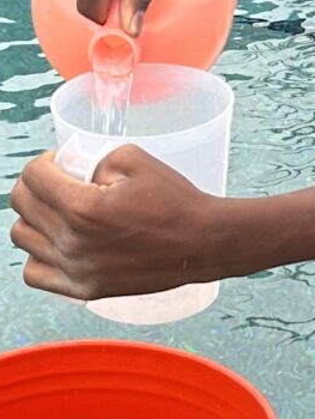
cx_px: 184
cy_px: 160
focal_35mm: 190
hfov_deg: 7.8
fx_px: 2302
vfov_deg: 10.4
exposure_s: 1/121
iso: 64
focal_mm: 5.7
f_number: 1.5
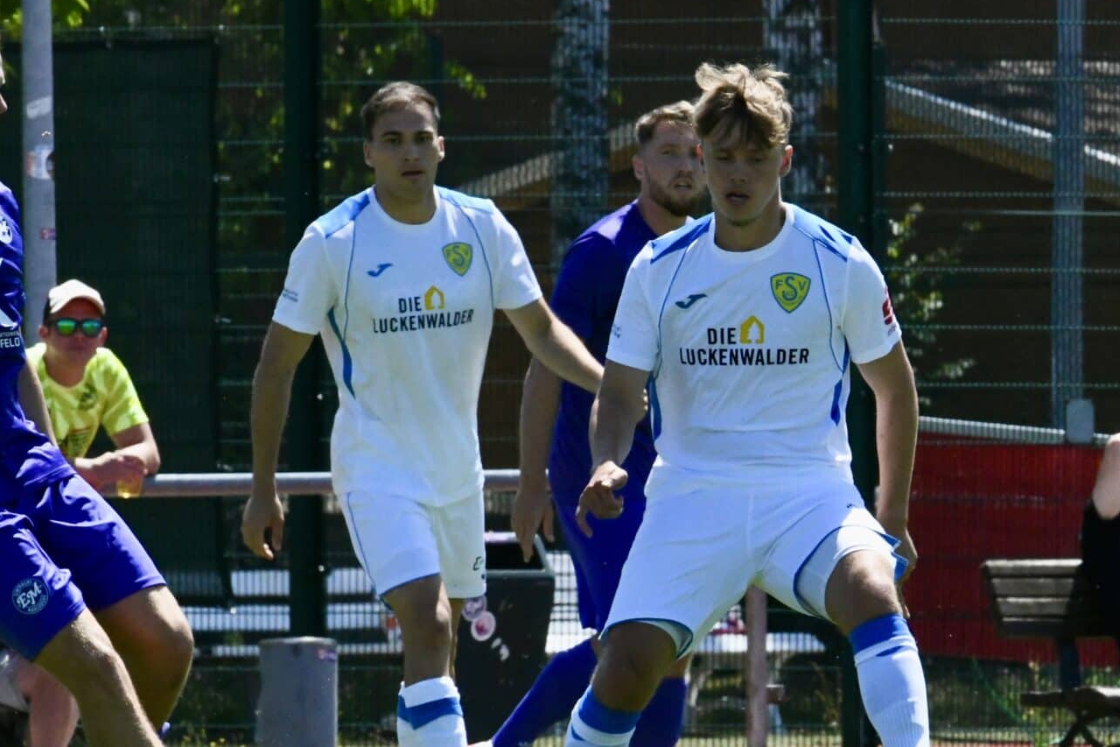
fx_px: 19907
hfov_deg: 3.2
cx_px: 433
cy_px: 501
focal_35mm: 640
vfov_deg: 2.1
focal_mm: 400
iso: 5000
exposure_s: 1/1600
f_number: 18
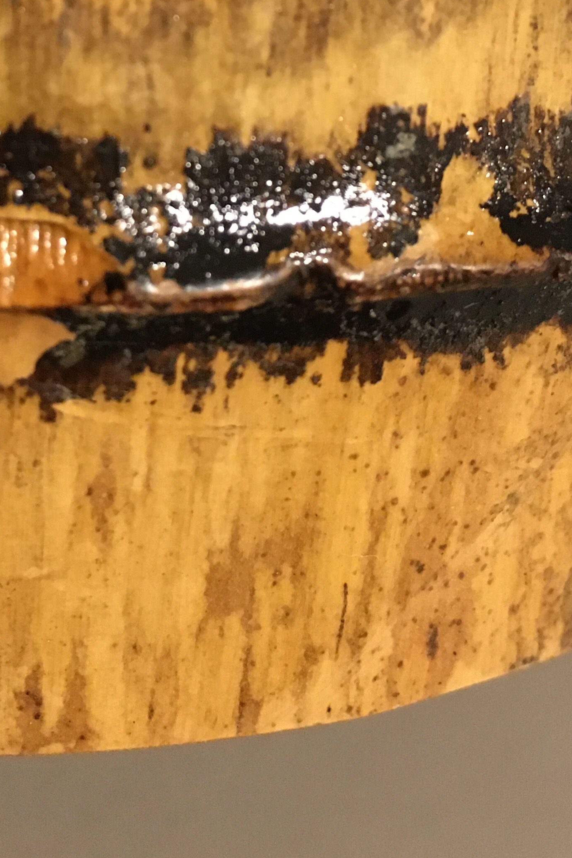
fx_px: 1406
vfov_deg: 32.1
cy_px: 68
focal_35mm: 59
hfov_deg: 22.9
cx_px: 209
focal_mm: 4.15
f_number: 2.2
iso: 320
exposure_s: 1/17
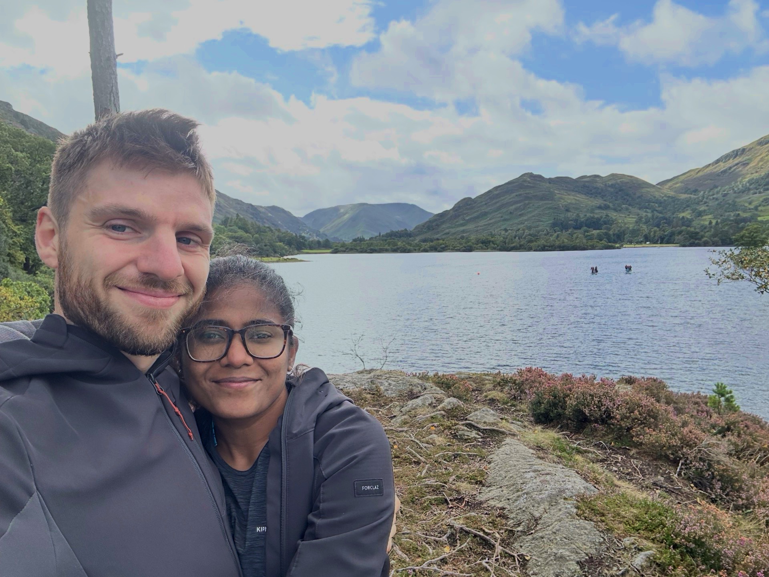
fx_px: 511
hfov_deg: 73.9
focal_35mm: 23
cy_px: 288
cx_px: 384
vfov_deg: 58.9
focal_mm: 2.69
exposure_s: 1/491
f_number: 1.9
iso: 25
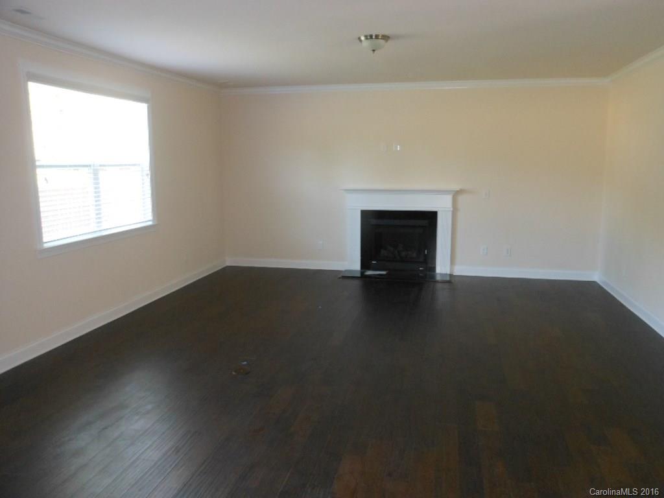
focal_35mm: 28
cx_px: 332
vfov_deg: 49.7
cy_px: 249
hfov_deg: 63.4
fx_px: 537
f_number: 3.7
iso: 320
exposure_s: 1/25
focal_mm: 5
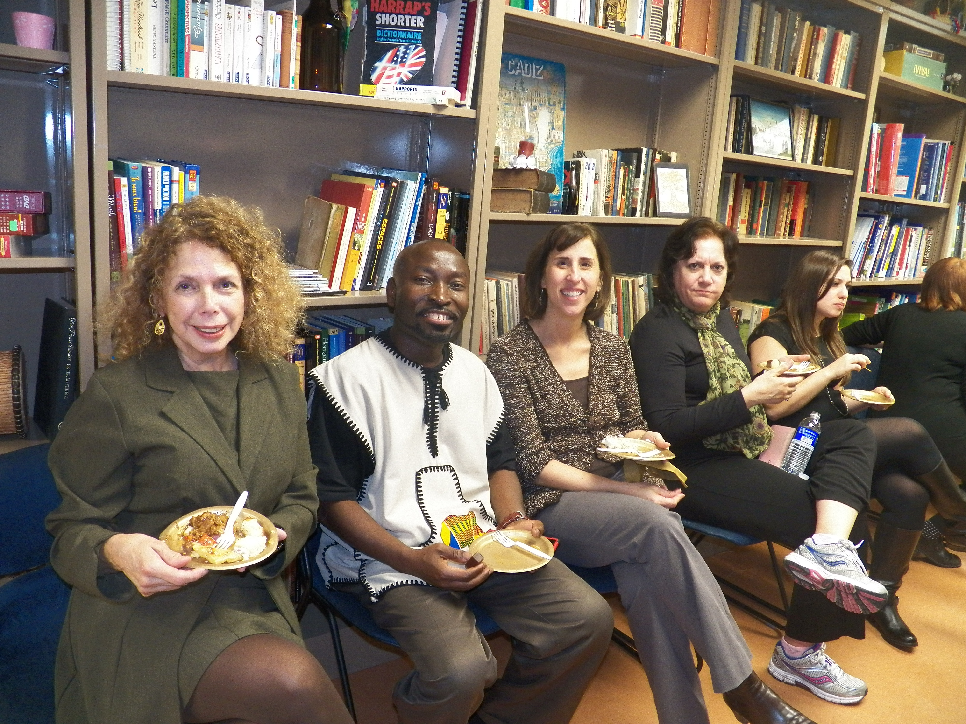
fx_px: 781
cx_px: 483
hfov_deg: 63.4
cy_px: 362
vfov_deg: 49.7
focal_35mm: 28
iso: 250
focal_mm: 4.9
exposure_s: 1/30
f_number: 2.8
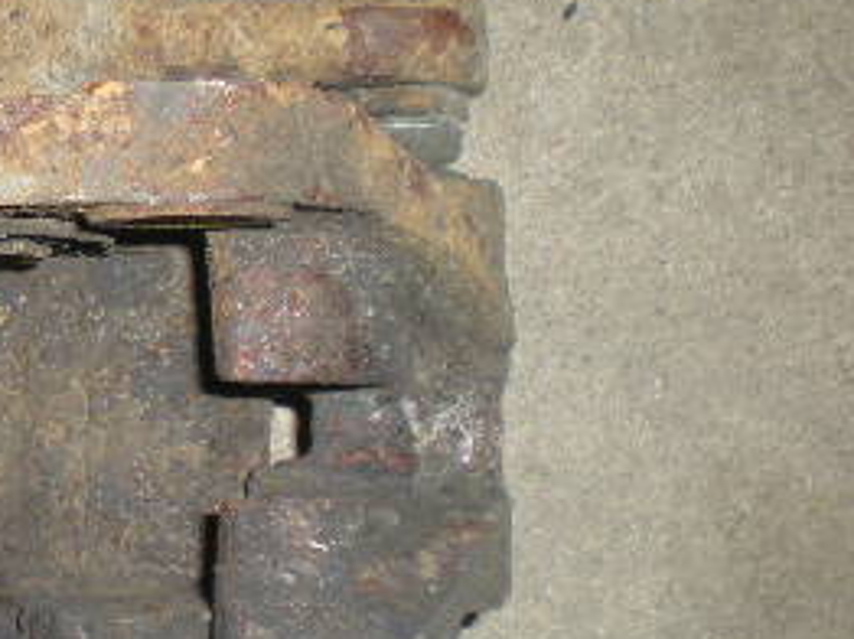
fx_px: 2292
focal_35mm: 93
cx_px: -179
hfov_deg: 19.8
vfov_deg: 15.9
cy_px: 290
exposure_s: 1/60
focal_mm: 6.3
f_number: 3.1
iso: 79
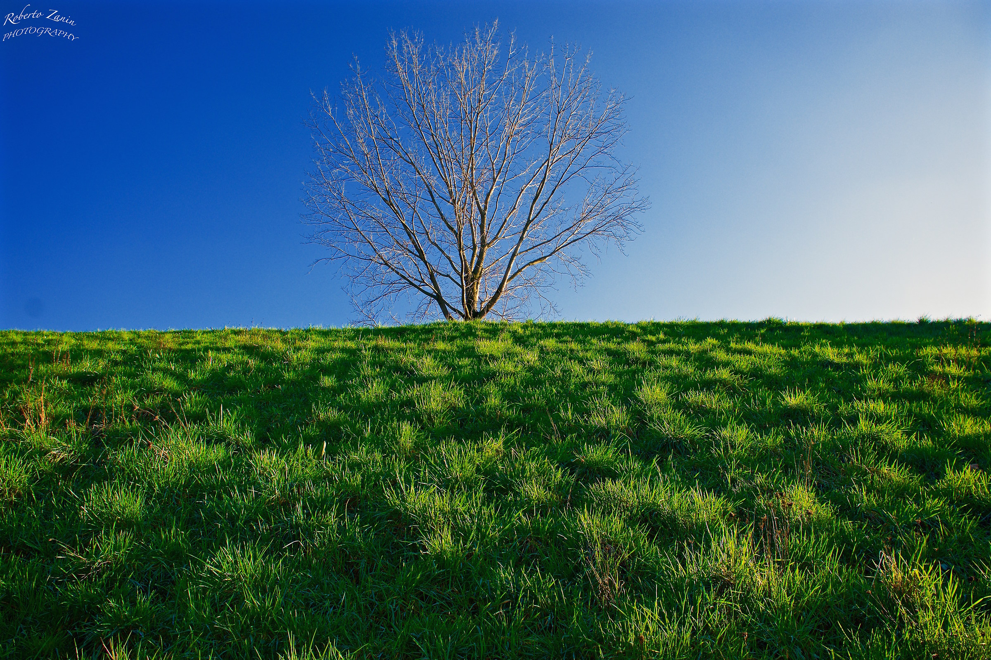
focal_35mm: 27
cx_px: 496
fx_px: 743
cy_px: 330
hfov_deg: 67.4
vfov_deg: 47.9
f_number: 5.6
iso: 100
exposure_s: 1/250
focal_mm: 18
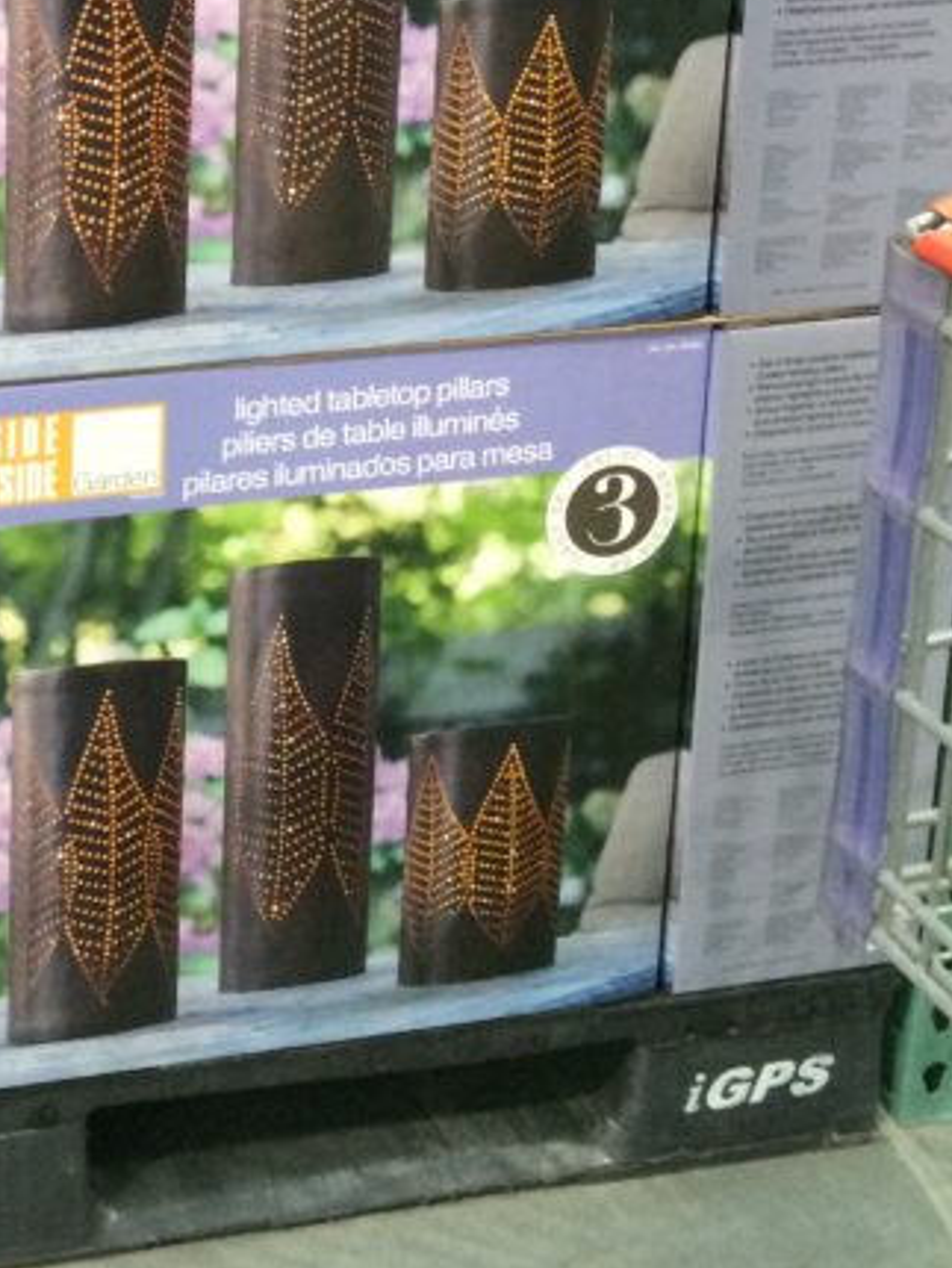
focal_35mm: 69
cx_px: -174
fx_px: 2528
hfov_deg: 20.1
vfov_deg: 25.8
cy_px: -165
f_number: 2.2
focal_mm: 4.15
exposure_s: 1/33
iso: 200
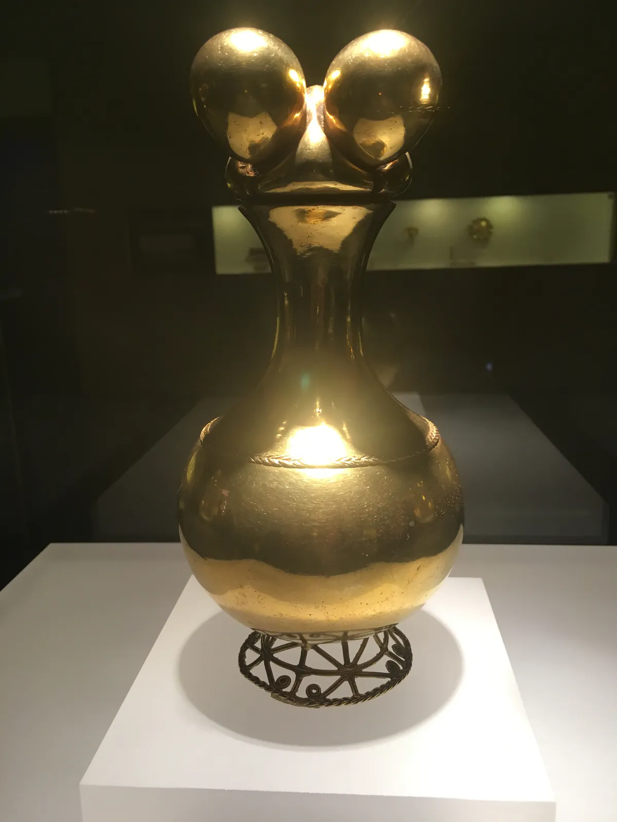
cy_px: 411
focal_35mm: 29
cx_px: 308
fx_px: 689
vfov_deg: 61.7
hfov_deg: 48.2
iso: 80
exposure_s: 1/30
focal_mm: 4.15
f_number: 2.2
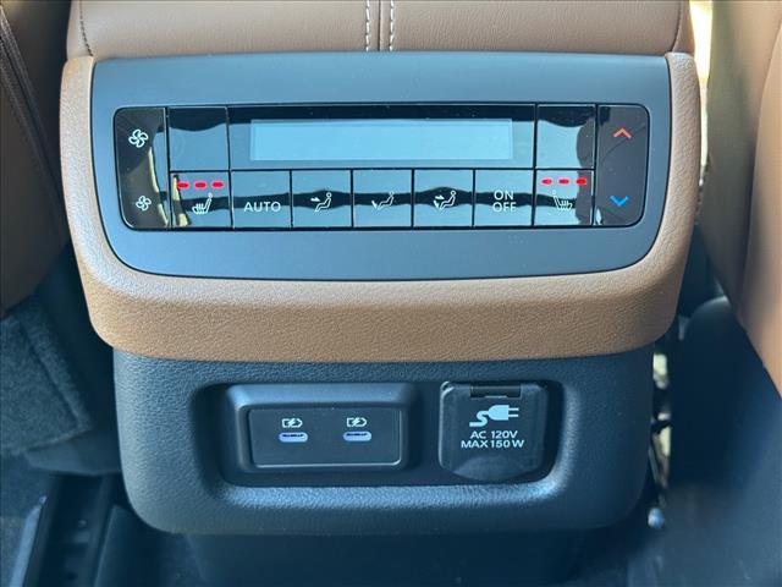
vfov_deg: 30.3
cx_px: 391
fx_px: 1084
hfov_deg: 39.7
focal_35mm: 48
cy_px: 294
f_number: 1.78
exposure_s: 1/60
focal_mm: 6.76
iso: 250
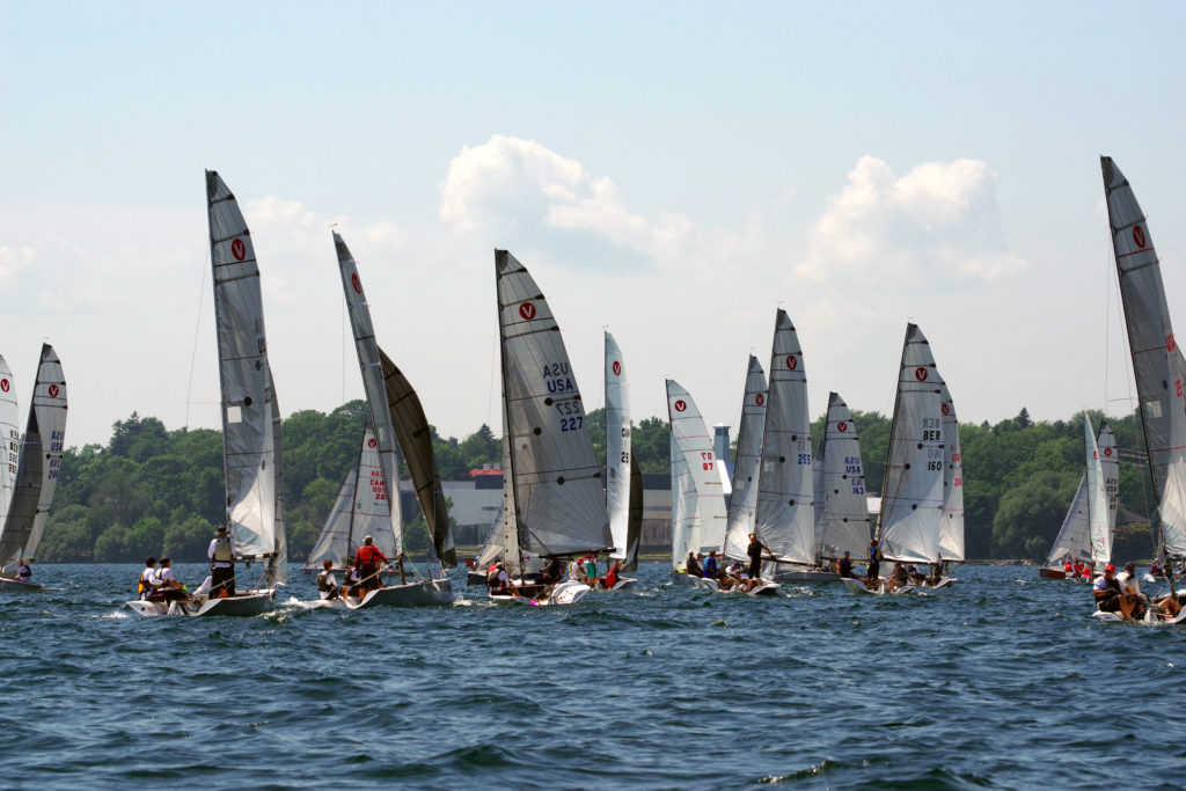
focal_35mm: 200
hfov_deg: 10.3
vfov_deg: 6.9
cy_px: 396
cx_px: 593
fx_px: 6589
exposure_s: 1/640
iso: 400
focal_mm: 200
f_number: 14
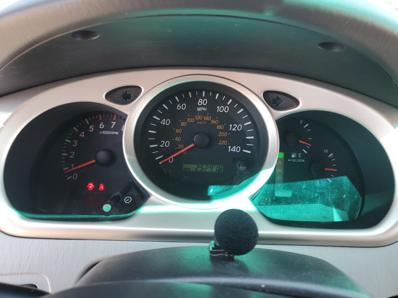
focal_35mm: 26
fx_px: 299
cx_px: 199
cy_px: 149
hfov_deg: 67.3
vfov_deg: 53.1
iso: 50
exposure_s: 1/125
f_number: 1.5
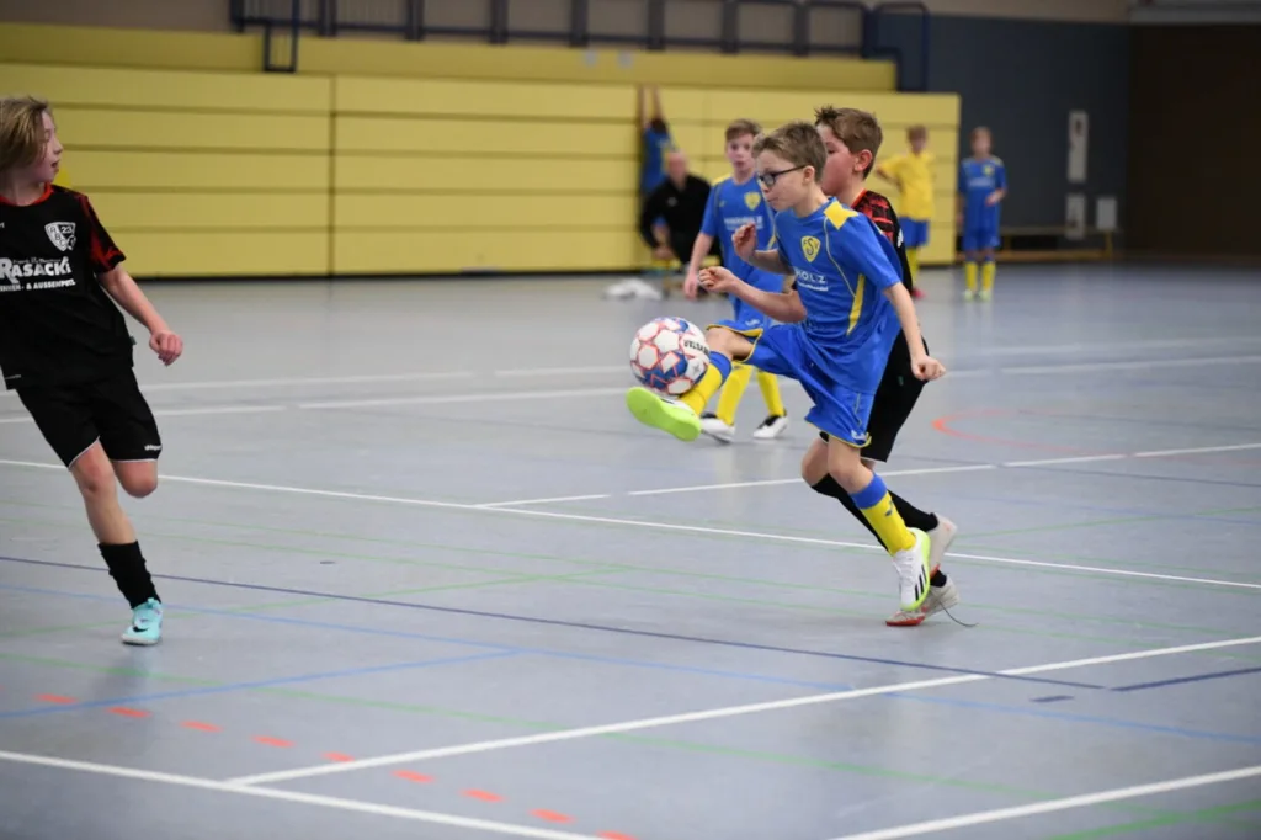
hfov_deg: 15.2
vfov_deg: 10.2
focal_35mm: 135
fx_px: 4727
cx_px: 630
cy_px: 420
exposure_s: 1/1250
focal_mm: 135
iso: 8000
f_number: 2.8
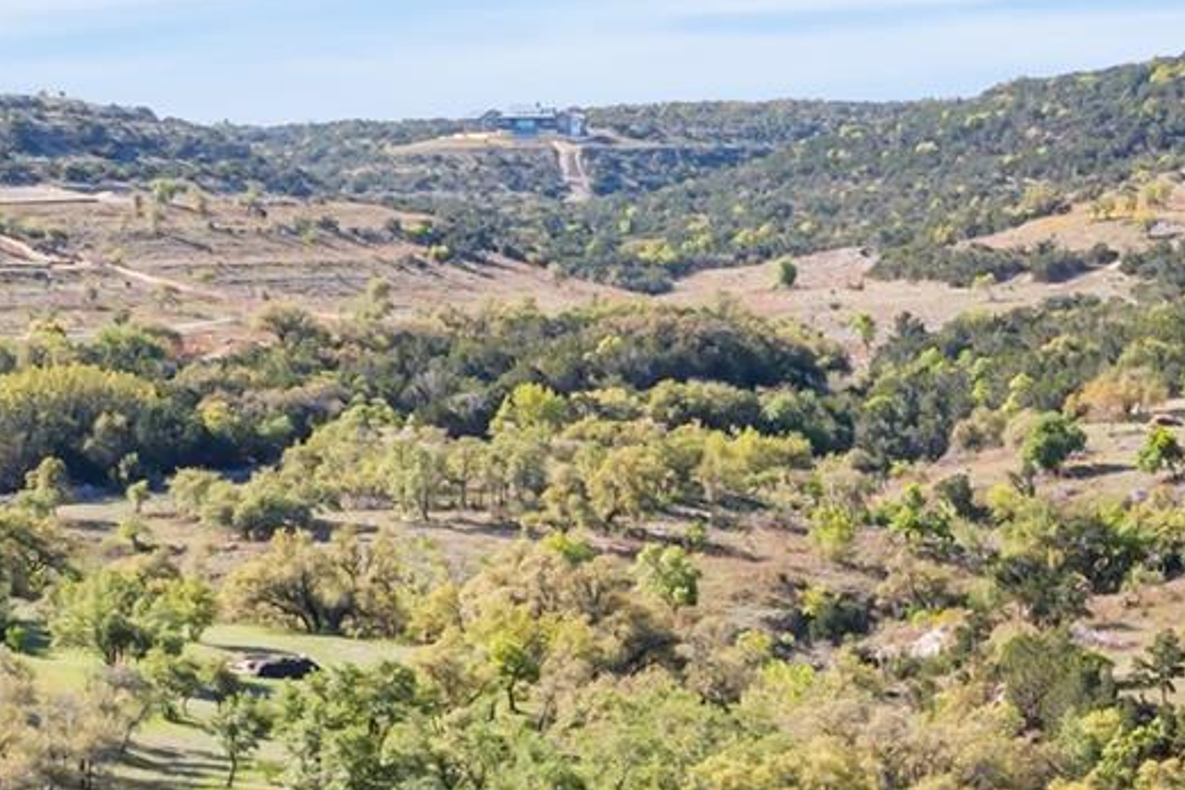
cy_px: 1051
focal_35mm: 110
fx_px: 3619
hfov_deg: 18.4
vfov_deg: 12.1
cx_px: 1012
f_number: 5.6
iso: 100
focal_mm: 10.26
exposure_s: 1/120
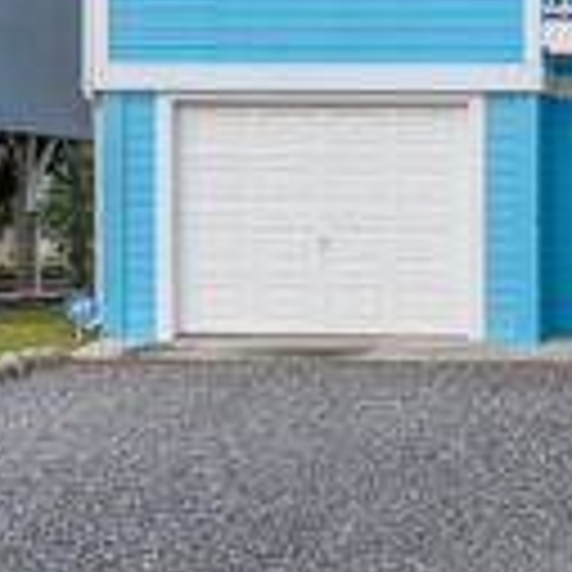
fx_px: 1309
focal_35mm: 70
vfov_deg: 23.3
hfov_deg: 21.9
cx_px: 766
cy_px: -47
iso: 100
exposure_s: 1/250
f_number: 8
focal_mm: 14
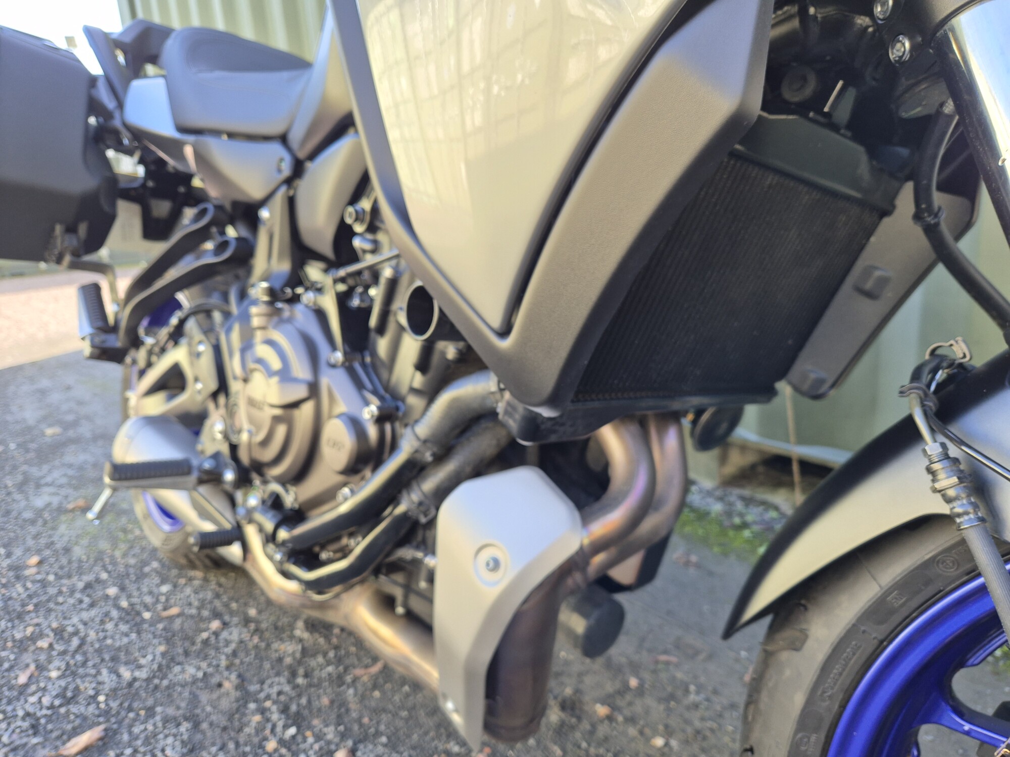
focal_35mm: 23
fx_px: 671
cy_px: 378
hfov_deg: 73.9
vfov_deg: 58.9
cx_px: 505
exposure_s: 1/180
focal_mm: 5.4
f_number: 1.8
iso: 125
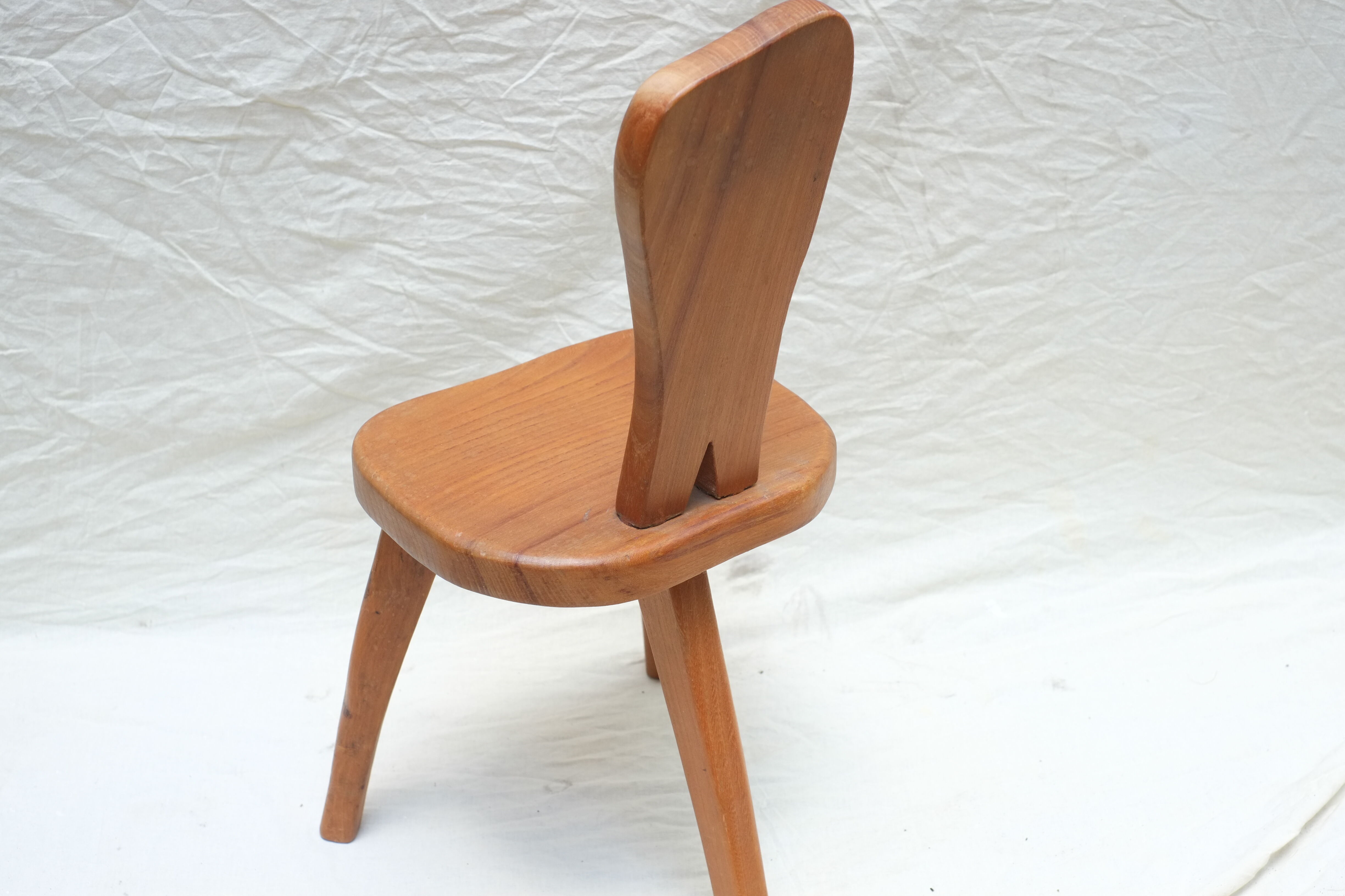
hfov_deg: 37.5
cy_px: 448
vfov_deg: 25.5
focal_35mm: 53
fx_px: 1980
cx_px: 672
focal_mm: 35
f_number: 5.6
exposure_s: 1/105
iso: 800
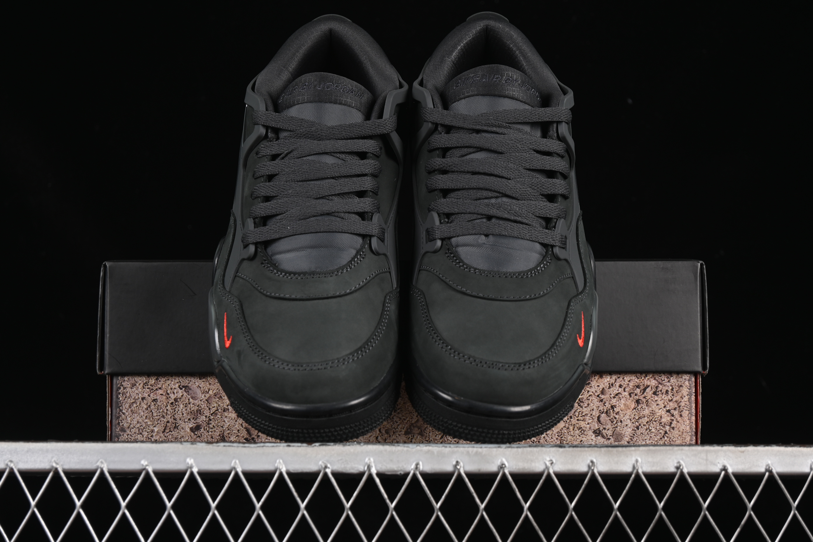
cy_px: 271
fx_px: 1694
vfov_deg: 18.2
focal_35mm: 75
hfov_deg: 27.0
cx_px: 406
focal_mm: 50
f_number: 6.3
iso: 160
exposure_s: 1/60
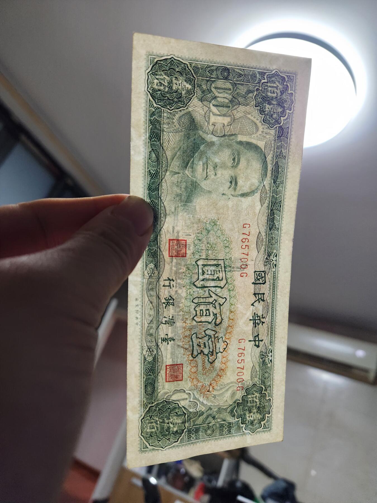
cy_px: 252
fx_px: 334
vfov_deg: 73.9
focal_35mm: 23
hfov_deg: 58.9
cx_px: 188
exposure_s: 1/100
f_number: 1.8
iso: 1000
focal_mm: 5.4
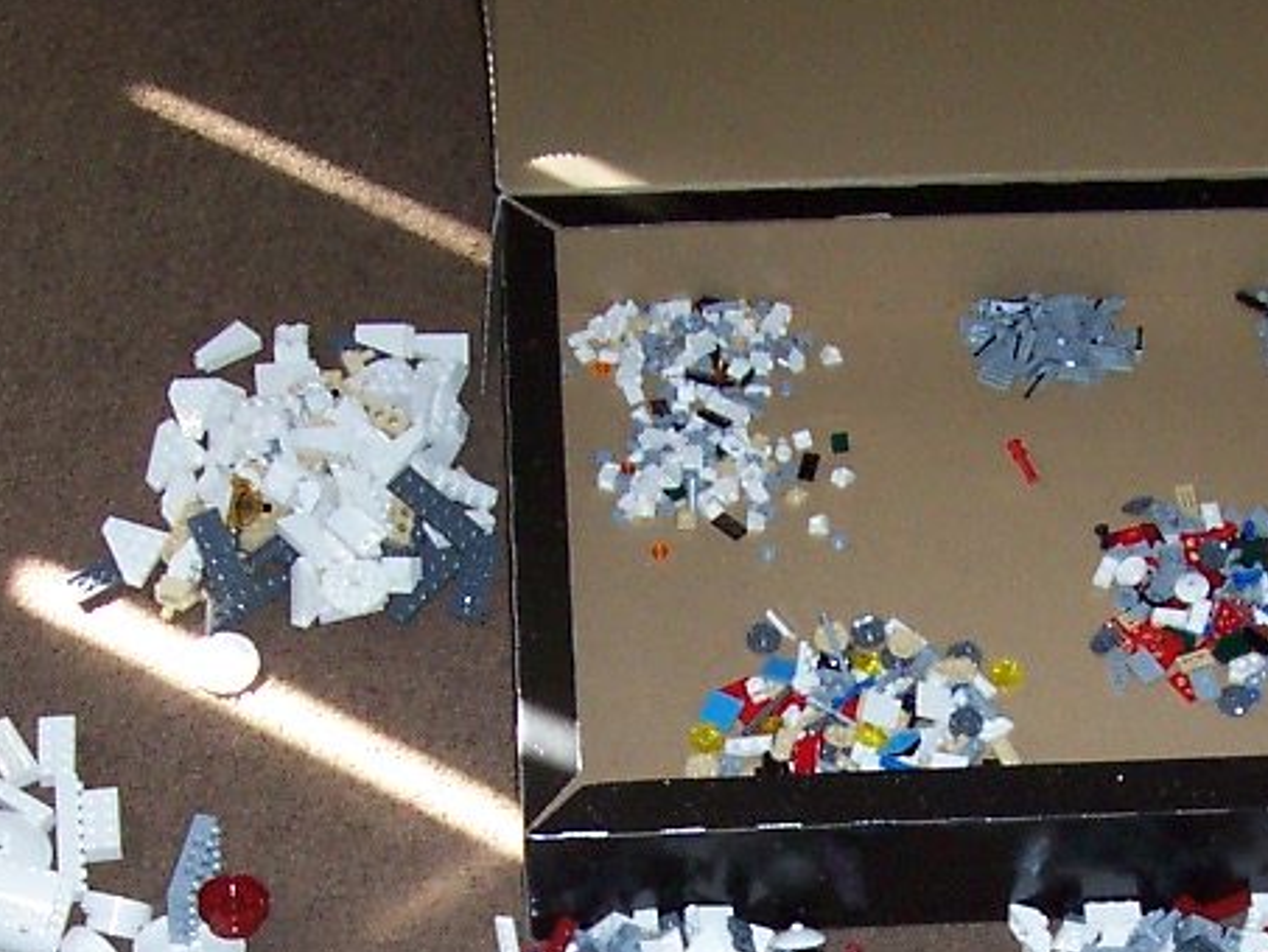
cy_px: 1196
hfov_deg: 19.8
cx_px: 991
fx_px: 3591
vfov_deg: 14.5
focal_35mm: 98
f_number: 2.8
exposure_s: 1/60
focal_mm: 5.6
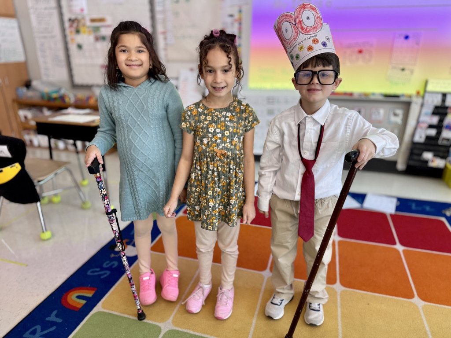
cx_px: 226
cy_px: 169
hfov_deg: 71.6
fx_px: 313
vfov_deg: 56.8
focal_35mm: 24
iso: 160
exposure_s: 1/120
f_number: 1.78
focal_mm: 6.76
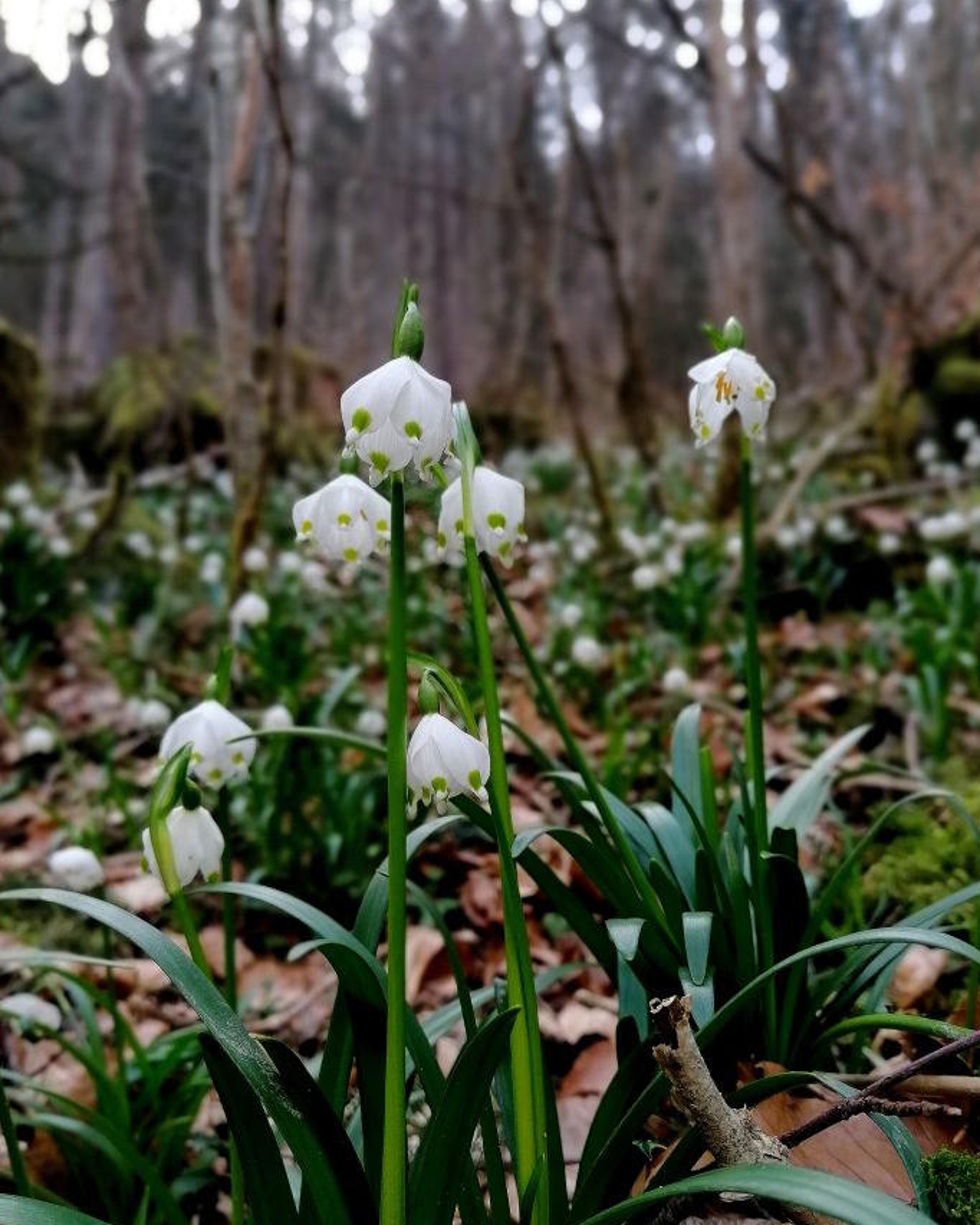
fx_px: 1196
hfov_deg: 44.6
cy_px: 639
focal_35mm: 33
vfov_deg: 54.2
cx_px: 494
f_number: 4
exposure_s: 1/121
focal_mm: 4.75
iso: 50
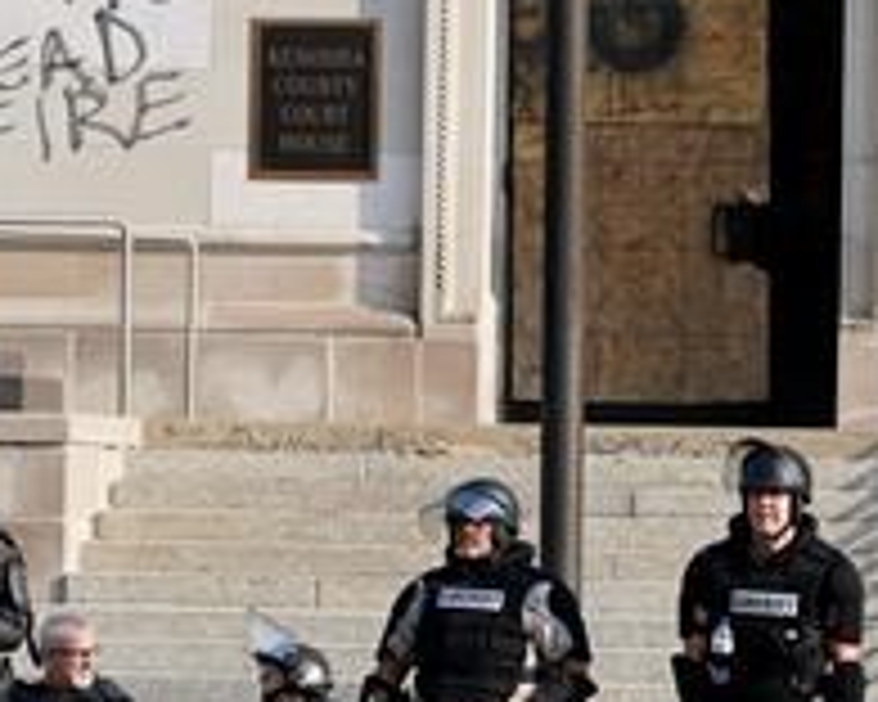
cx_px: 698
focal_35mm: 425
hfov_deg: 4.6
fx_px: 11044
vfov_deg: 3.6
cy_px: 290
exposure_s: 1/2000
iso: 500
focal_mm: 136
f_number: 4.5
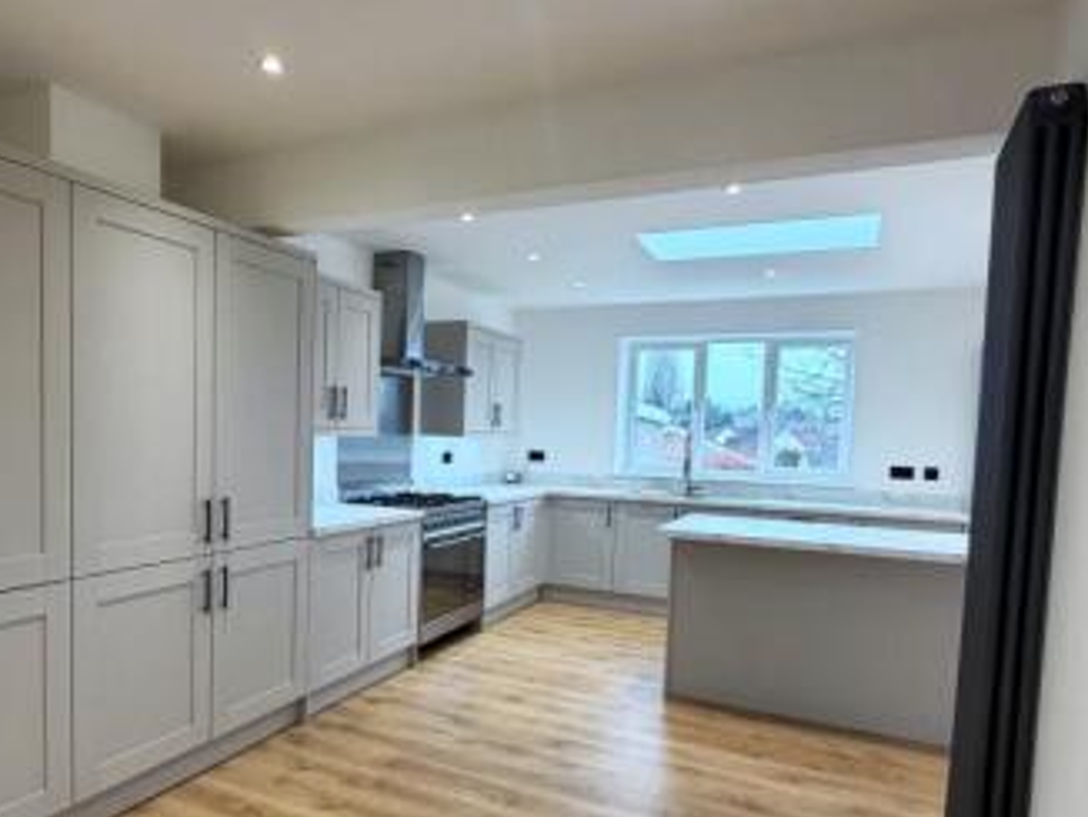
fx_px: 786
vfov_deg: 54.6
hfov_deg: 68.7
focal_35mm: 25
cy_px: 482
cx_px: 439
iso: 250
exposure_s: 1/100
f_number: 2.2
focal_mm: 2.22
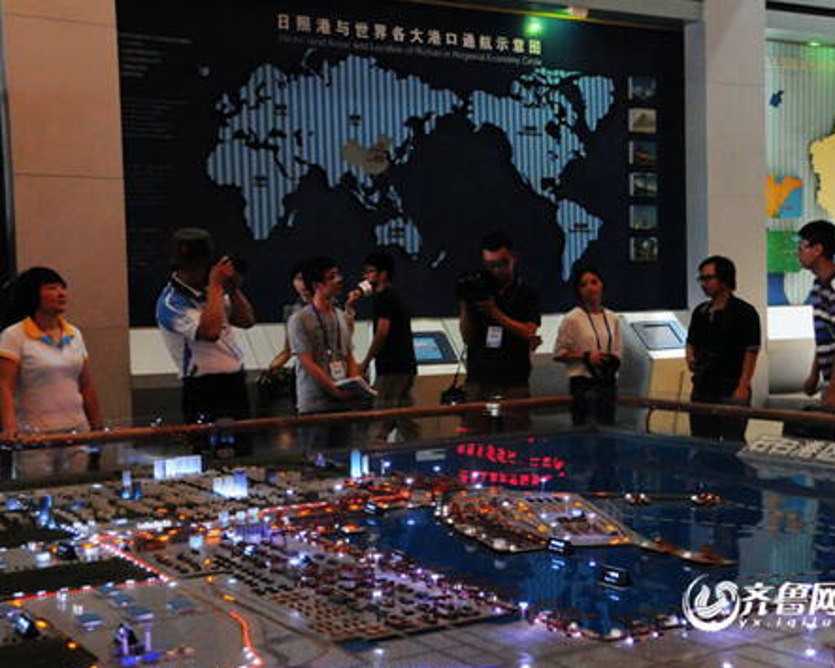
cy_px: 342
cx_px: 458
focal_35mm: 51
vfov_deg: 29.9
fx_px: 1249
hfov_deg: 36.9
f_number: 4
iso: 3200
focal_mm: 29
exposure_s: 1/80
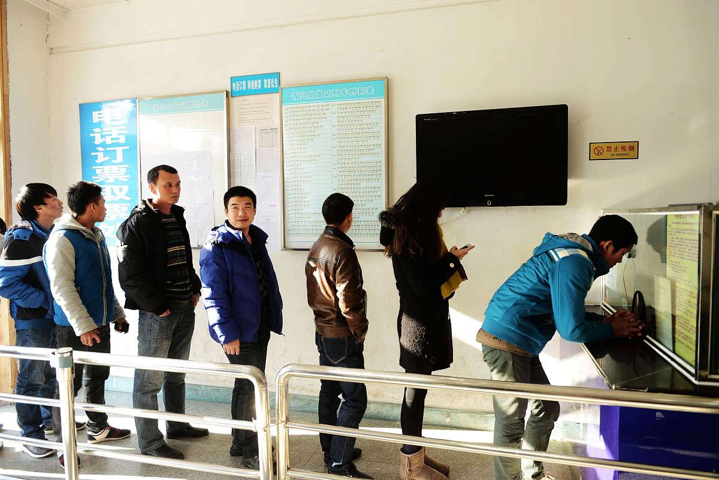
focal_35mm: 24
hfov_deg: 73.7
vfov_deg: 53.2
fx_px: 479
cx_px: 360
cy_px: 240
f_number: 3.2
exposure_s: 1/50
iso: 100
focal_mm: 24
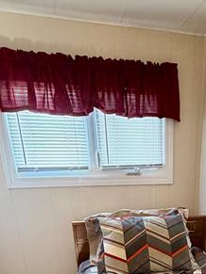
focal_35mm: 37
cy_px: 282
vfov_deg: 42.3
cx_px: 165
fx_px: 294
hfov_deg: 37.2
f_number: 2.2
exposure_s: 1/60
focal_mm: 2.22
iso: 250
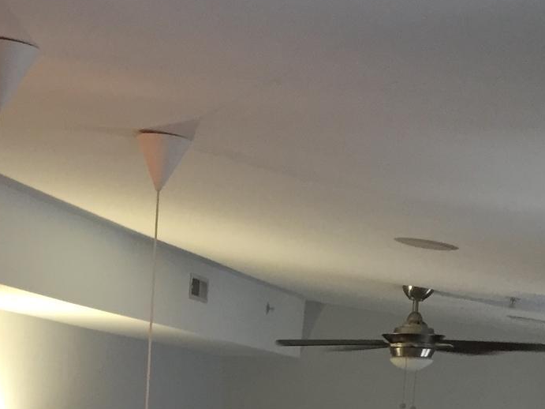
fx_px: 1354
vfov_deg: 16.0
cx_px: 68
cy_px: 582
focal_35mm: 86
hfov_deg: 22.3
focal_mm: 4.15
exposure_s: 1/30
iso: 125
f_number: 2.2
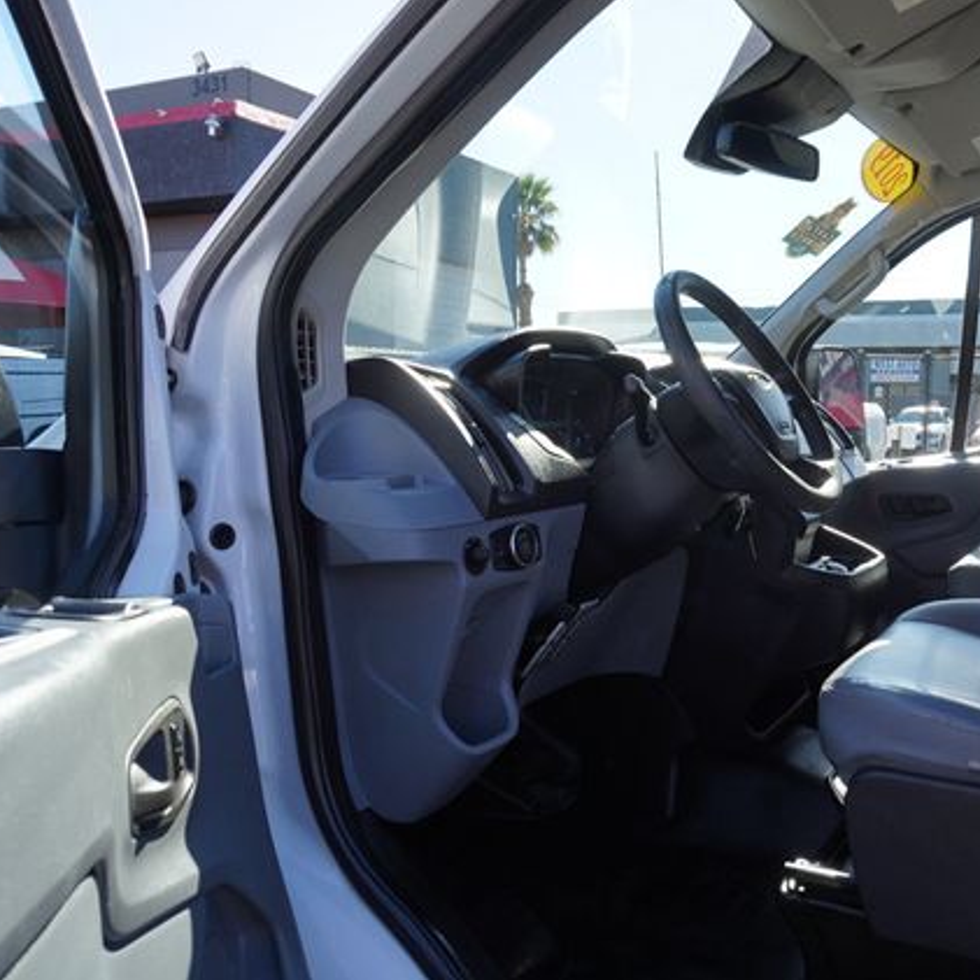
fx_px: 993
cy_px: 487
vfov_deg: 52.5
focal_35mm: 31
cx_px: 708
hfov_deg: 50.8
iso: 100
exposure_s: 1/100
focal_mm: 16
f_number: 7.1
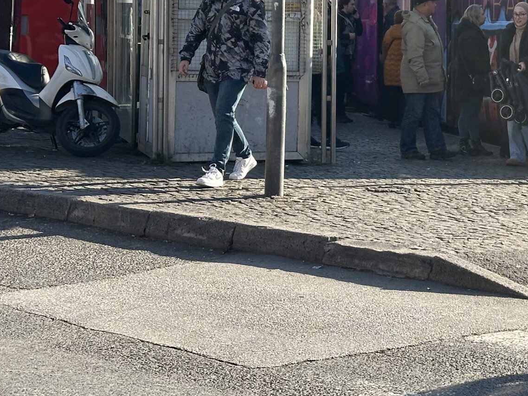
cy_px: 17
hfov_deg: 17.6
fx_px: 1647
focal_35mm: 108
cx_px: 575
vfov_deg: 13.5
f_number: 1.78
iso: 64
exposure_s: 1/2532
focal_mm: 6.86
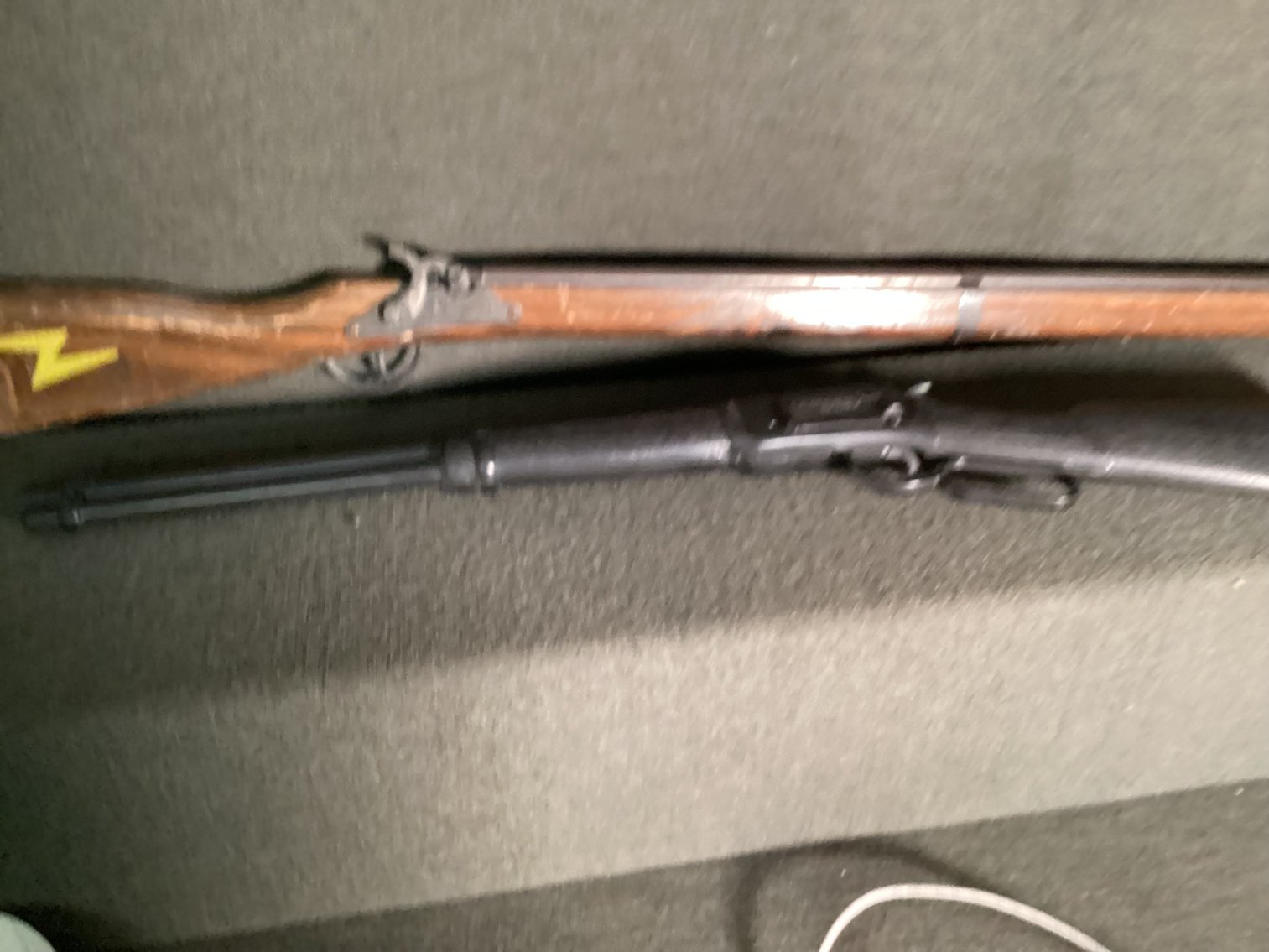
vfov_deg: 45.4
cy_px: 476
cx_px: 634
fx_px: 1137
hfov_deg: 58.3
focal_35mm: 31
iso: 500
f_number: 2.4
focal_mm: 3.3
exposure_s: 1/30
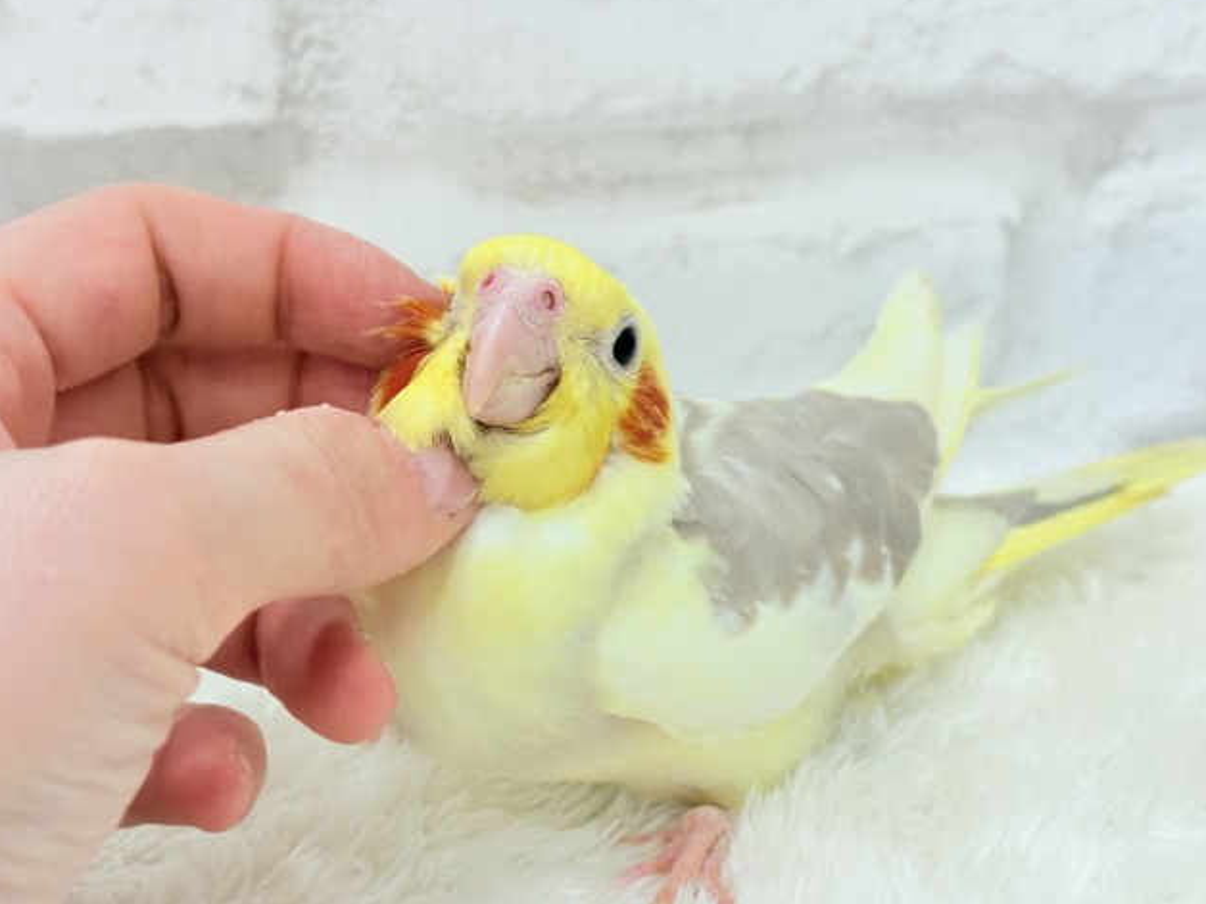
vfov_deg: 27.5
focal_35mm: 53
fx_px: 1846
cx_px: 595
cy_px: 447
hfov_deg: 36.2
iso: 80
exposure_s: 1/100
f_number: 1.6
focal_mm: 5.96
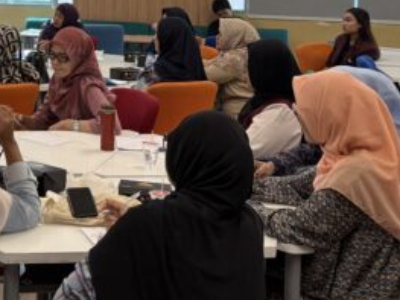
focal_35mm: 70
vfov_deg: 20.0
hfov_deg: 26.1
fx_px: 809
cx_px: -15
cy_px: -32
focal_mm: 6.76
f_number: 1.78
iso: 160
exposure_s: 1/100
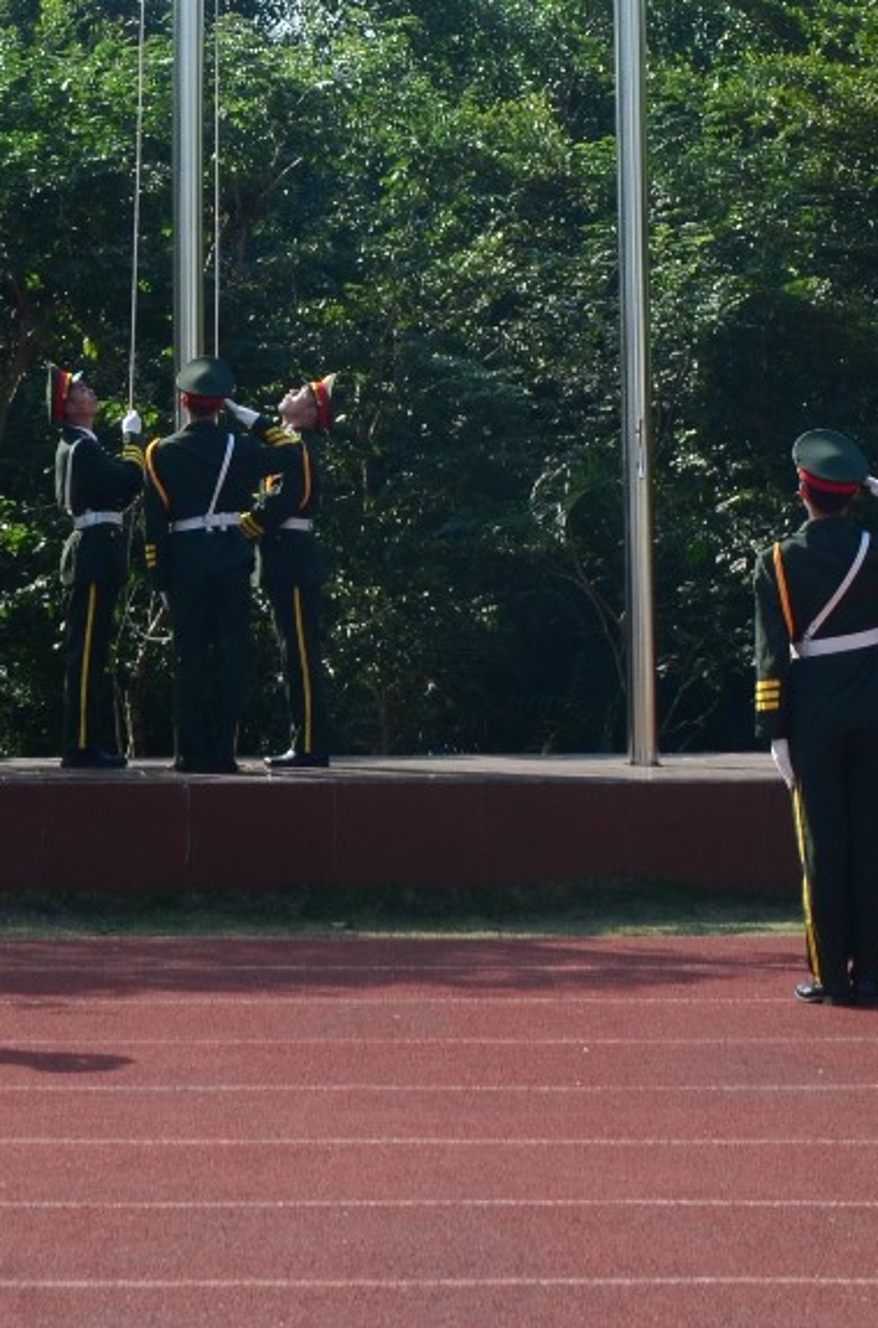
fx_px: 4929
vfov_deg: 14.9
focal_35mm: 134
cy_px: -209
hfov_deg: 10.1
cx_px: -92
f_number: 9
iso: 280
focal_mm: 32
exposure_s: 1/320
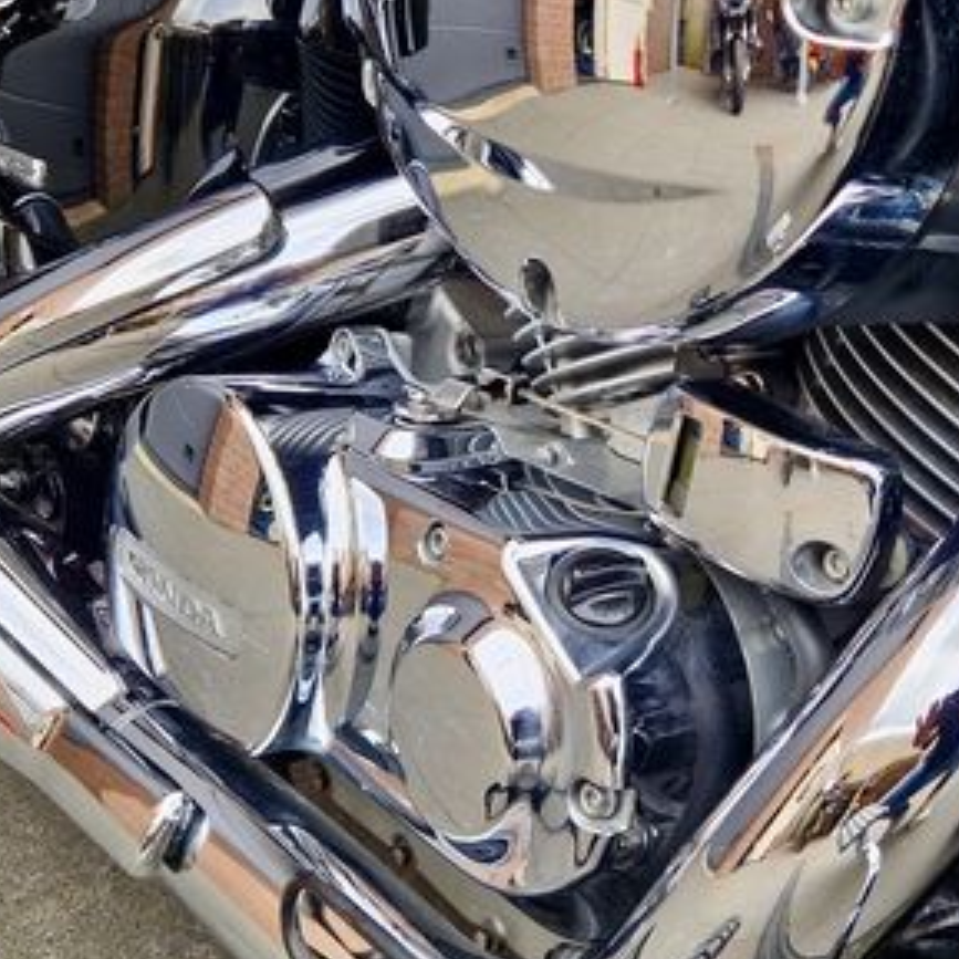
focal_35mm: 45
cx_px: 694
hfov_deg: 36.8
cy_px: 445
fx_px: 1410
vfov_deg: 37.5
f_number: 1.8
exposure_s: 1/221
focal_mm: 5.4
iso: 50
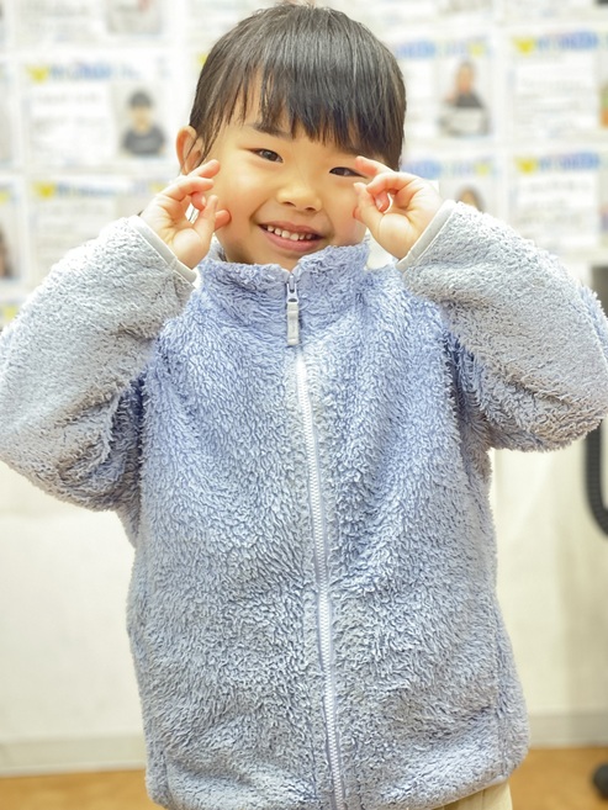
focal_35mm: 64
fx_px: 1498
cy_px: 405
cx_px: 304
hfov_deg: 22.9
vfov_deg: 30.3
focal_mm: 7.5
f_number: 2.2
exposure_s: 1/33
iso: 200
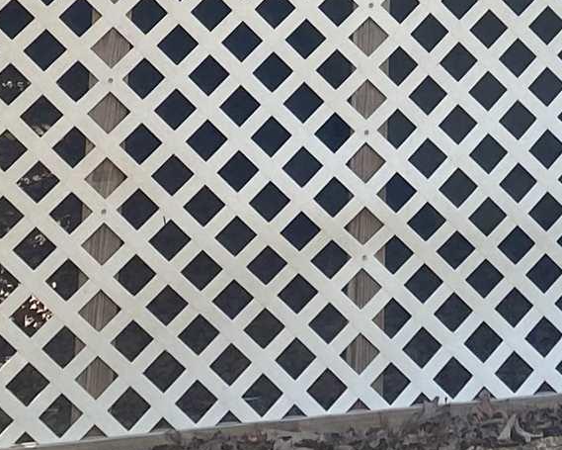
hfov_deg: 13.0
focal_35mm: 137
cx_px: 941
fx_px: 2278
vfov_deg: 10.1
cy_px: -558
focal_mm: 4.25
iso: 32
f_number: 1.8
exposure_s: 1/203
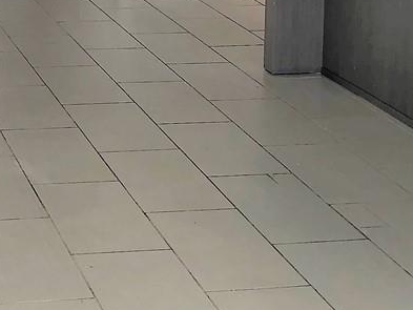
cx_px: -41
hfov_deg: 16.7
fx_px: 1361
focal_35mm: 114
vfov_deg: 12.6
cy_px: -90
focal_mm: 3.99
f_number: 1.8
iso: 20
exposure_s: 1/144
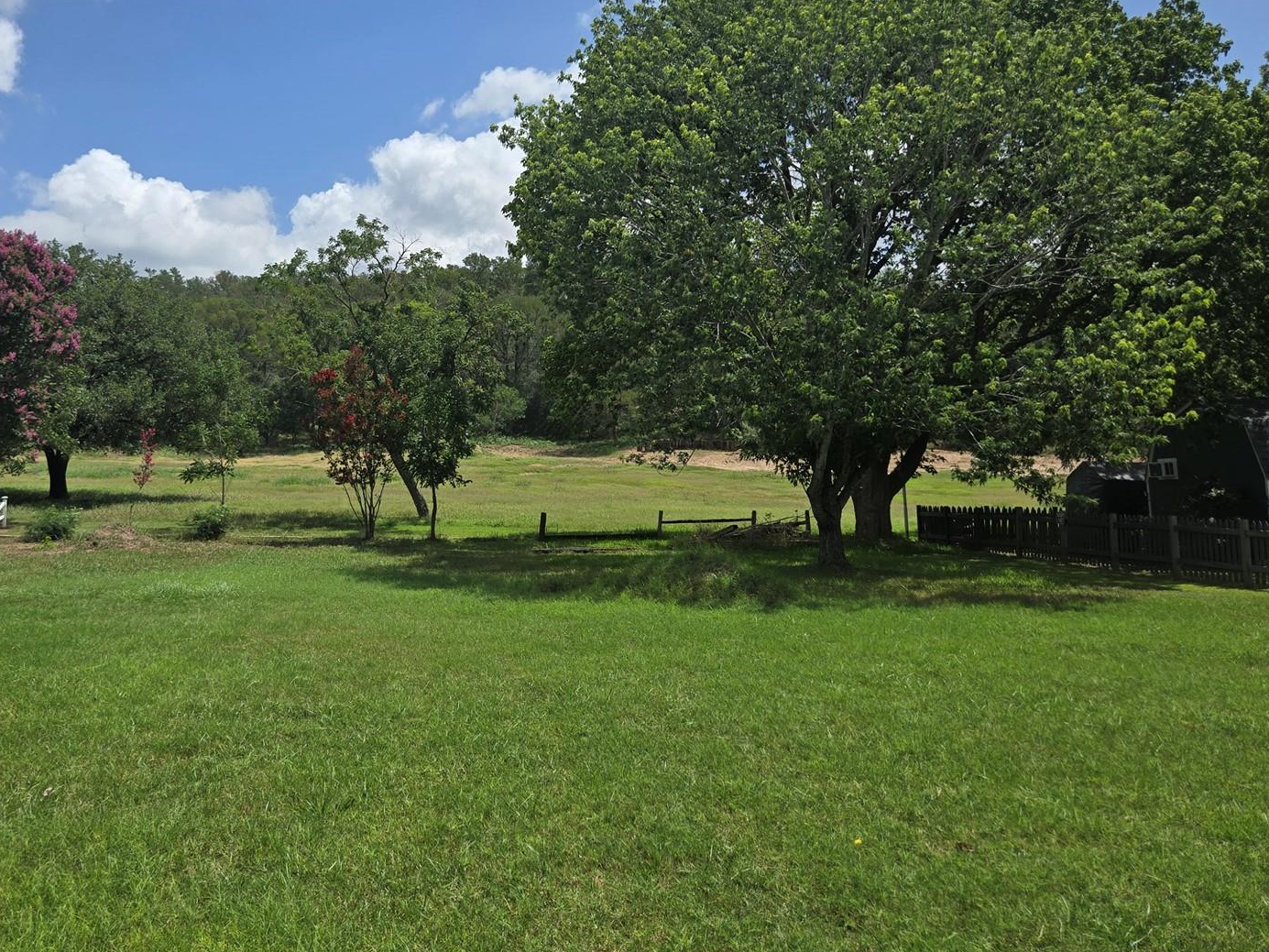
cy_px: 305
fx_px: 1247
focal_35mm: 34
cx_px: 431
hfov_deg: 53.0
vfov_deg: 41.2
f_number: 1.8
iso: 25
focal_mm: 5.4
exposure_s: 1/2969
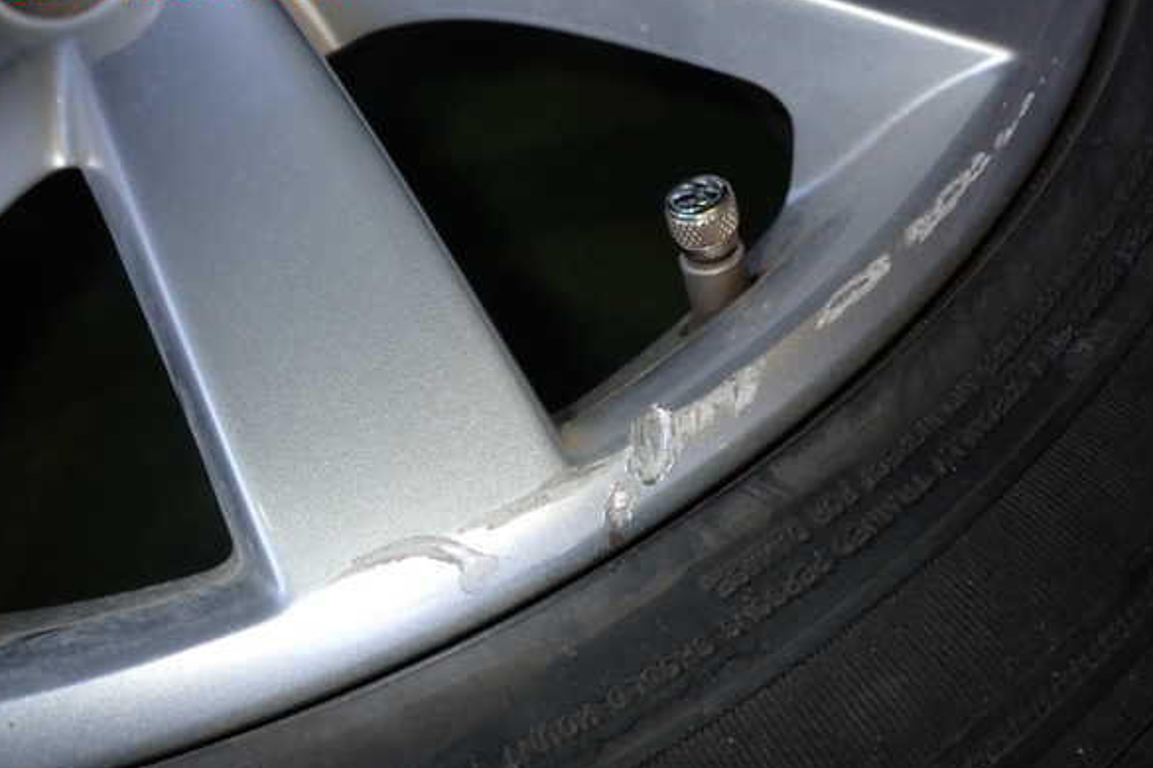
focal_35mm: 32
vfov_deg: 41.1
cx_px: 570
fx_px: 1025
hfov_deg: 58.7
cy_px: 404
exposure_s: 1/30
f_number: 6.3
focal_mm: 5.4
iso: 200
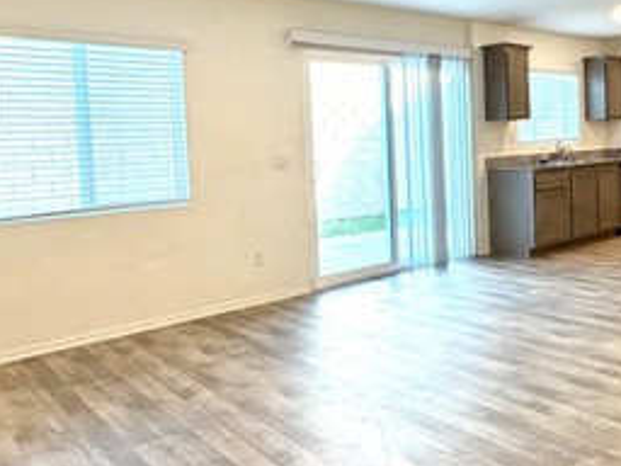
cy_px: 160
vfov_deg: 40.3
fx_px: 628
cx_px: 497
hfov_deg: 49.5
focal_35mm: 35
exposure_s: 1/120
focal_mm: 2.22
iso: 250
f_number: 2.2
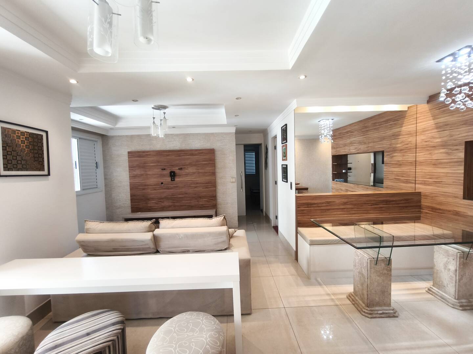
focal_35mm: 15
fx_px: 205
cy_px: 177
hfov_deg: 98.2
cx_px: 236
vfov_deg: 81.7
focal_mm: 1.91
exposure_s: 1/40
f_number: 2.2
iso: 200
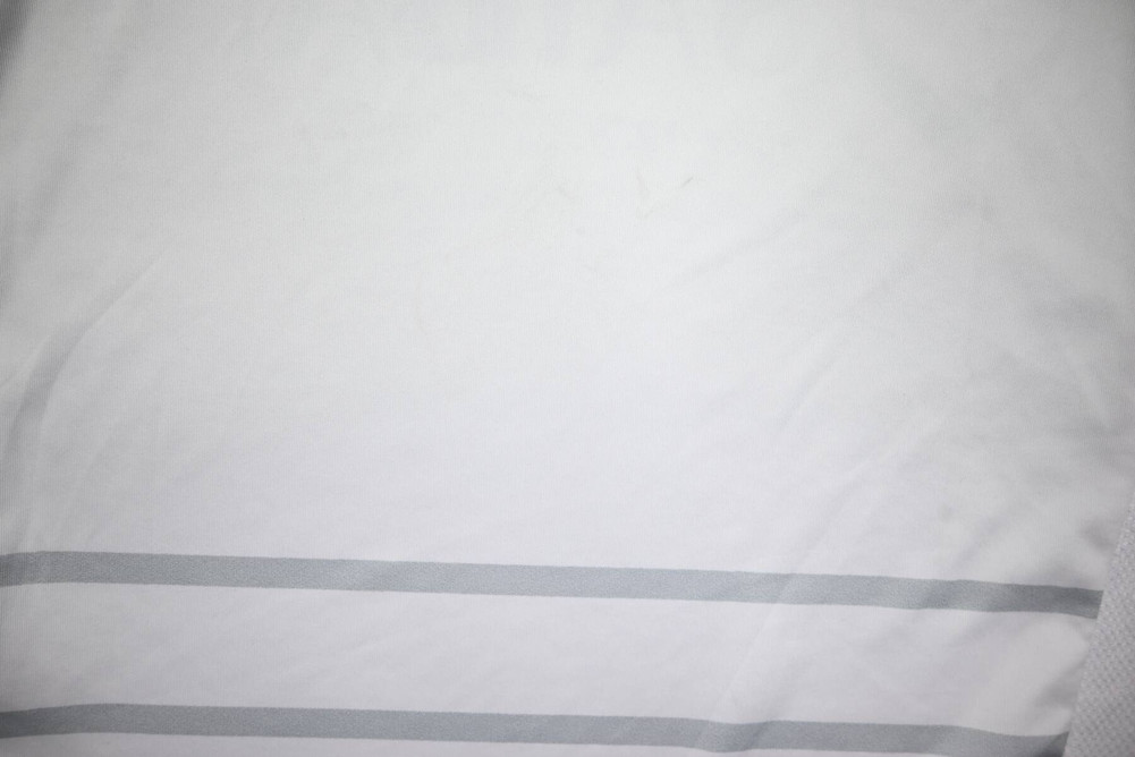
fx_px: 757
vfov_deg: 53.2
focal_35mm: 24
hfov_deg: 73.7
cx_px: 568
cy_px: 378
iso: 200
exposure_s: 1/180
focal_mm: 24
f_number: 4.8
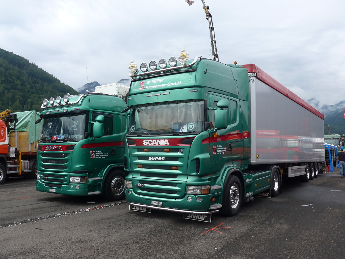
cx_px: 172
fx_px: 289
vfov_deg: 48.2
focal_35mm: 29
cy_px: 130
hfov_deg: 61.7
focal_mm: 6
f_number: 2.8
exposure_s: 1/640
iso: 80
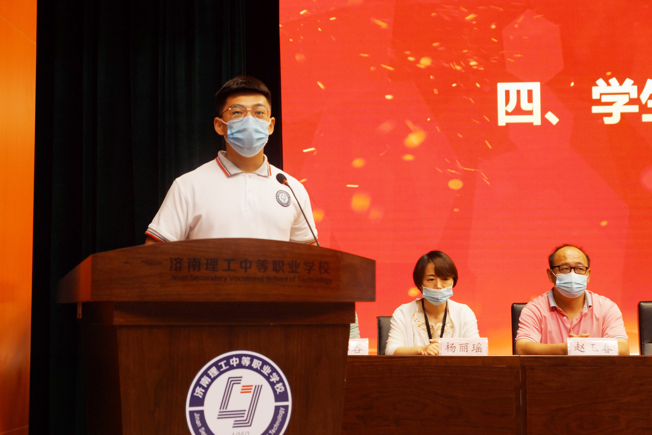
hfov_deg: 33.4
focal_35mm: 60
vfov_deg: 22.6
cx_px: 326
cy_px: 218
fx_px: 1087
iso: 320
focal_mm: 40
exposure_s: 1/80
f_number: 4
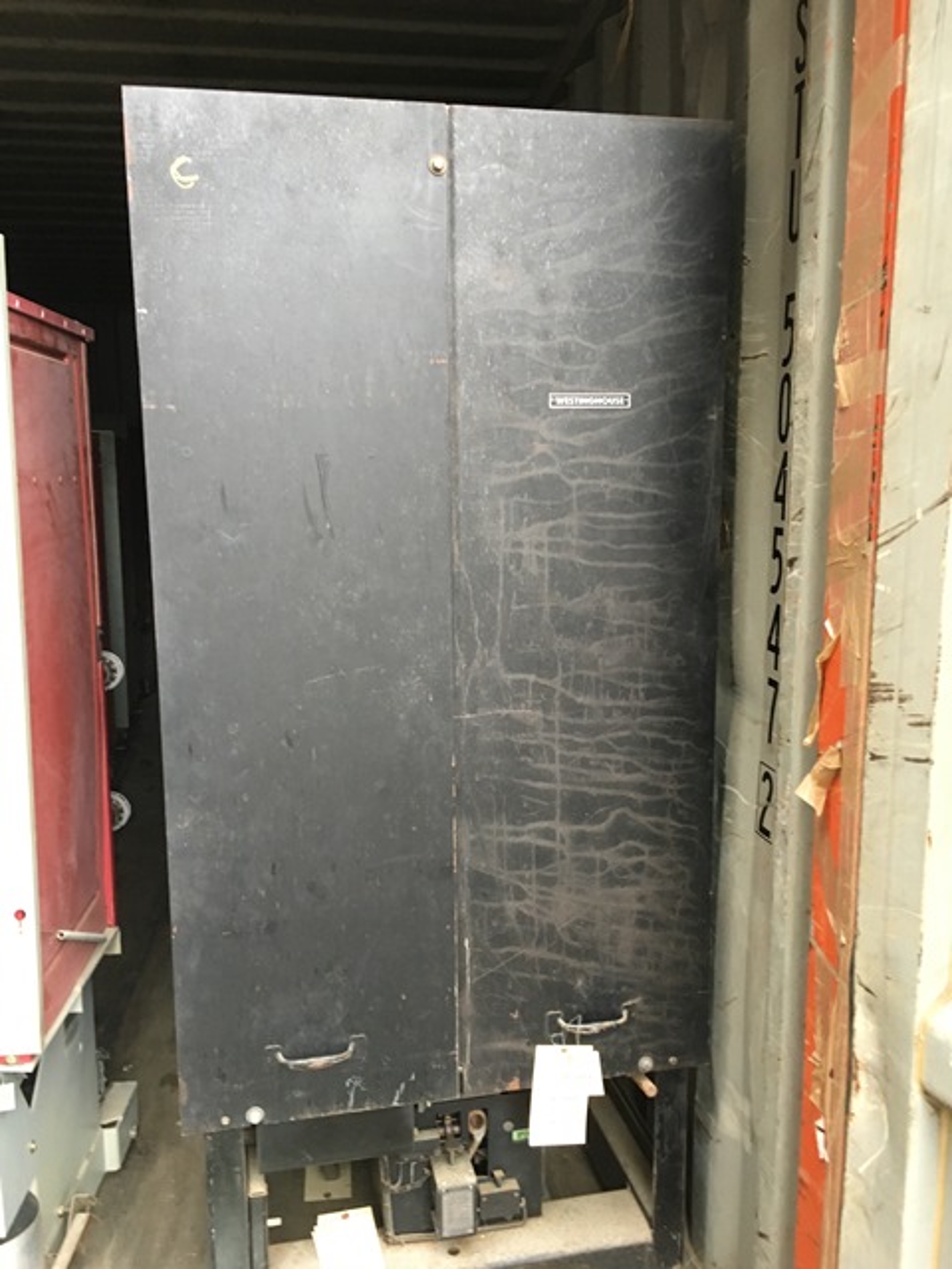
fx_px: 1063
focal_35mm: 29
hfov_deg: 48.2
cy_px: 634
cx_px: 476
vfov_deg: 61.7
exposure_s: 1/30
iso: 125
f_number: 2.2
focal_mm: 4.15
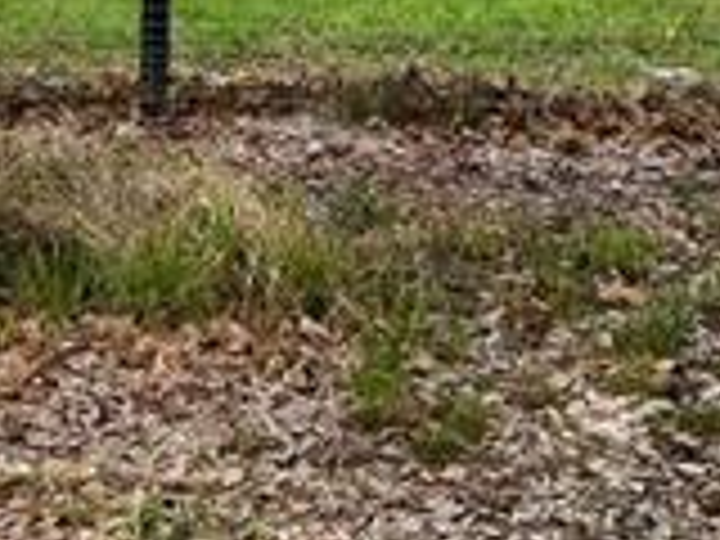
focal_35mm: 104
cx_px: 306
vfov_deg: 13.2
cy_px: -346
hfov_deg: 18.9
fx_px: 2163
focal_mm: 5.7
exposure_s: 1/1869
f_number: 1.5
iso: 50
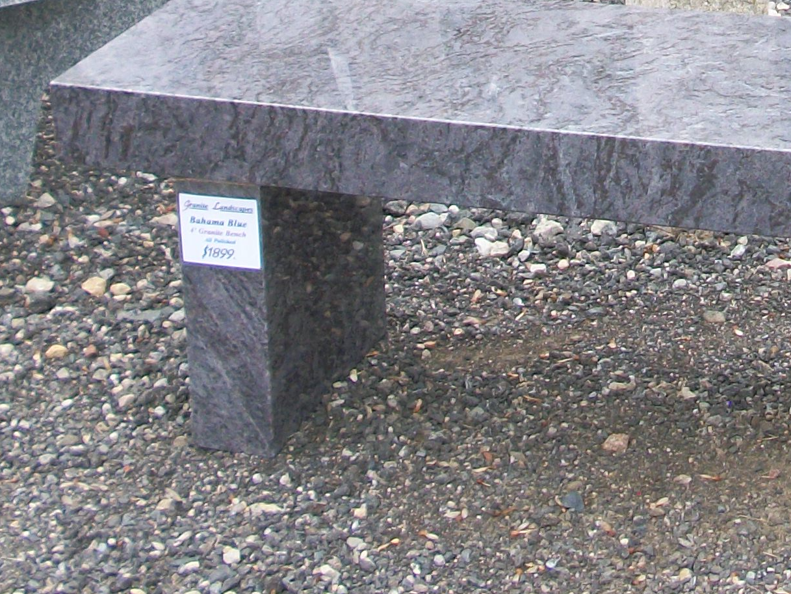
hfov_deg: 16.8
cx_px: 778
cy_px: -361
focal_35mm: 115
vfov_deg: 12.1
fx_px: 2628
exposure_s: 1/200
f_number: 3.1
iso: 80
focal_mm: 6.3
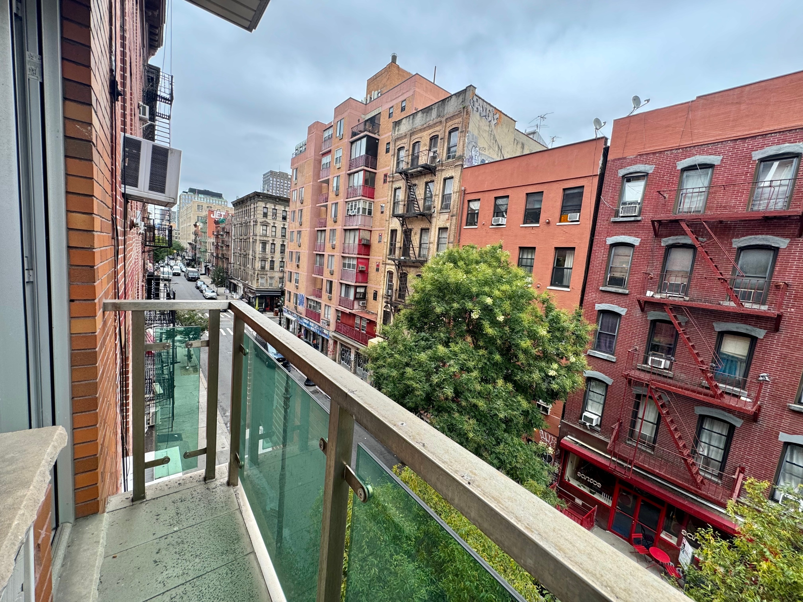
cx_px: 402
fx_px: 325
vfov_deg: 85.7
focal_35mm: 14
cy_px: 301
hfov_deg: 102.1
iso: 40
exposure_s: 1/235
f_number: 2.2
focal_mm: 2.22
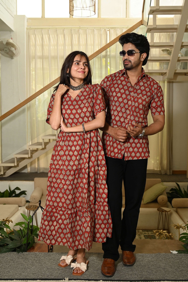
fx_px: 314
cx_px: 94
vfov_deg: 48.5
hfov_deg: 33.4
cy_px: 141
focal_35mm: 40
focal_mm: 40
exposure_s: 1/160
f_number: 5
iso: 320
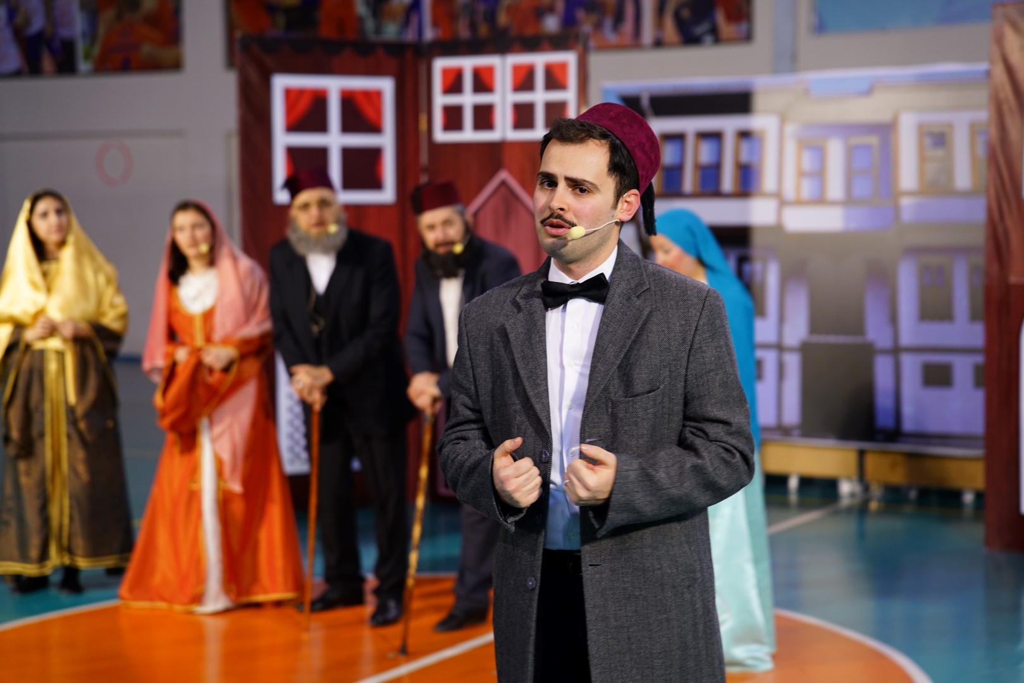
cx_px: 512
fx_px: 1991
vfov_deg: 19.5
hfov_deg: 28.8
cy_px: 342
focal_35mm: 70
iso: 640
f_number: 2.8
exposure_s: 1/100
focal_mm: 70
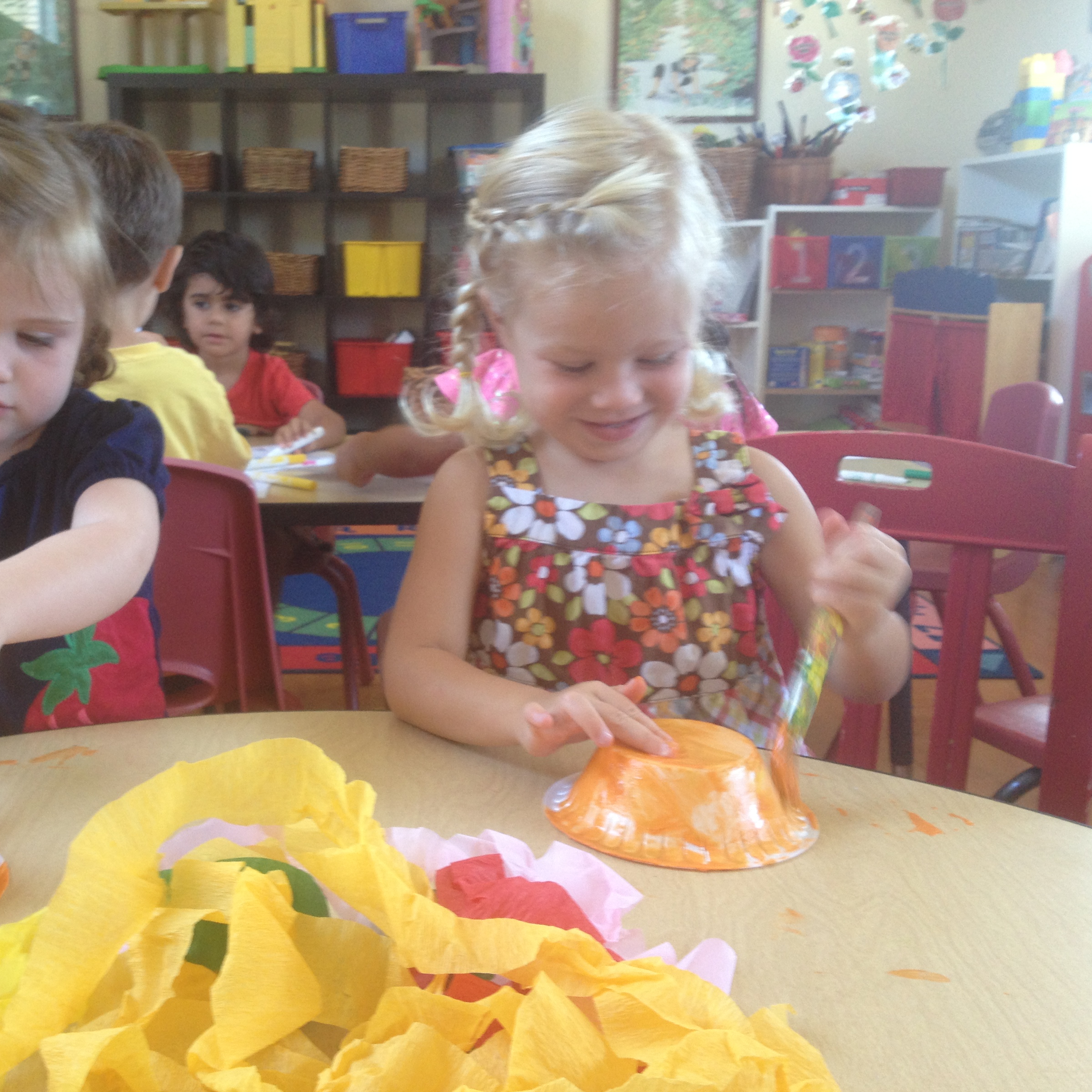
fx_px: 1499
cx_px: 378
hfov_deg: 39.6
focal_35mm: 42
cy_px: 541
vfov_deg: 40.0
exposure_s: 1/20
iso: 80
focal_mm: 4.28
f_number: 2.4
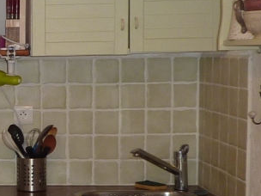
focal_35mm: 105
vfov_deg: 14.1
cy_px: 125
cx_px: -108
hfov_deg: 17.2
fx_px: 792
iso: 100
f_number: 3.3
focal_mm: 4.1
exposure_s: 1/30
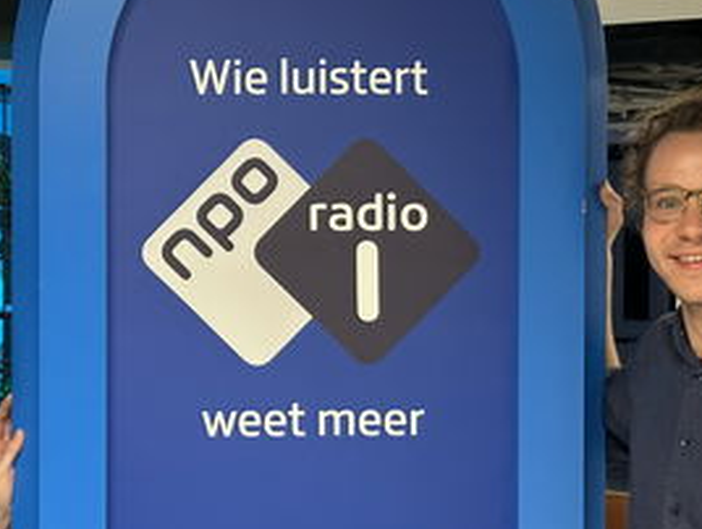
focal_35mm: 101
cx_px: 306
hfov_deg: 19.4
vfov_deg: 14.7
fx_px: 2052
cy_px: 283
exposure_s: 1/33
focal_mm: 6.86
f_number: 1.78
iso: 250
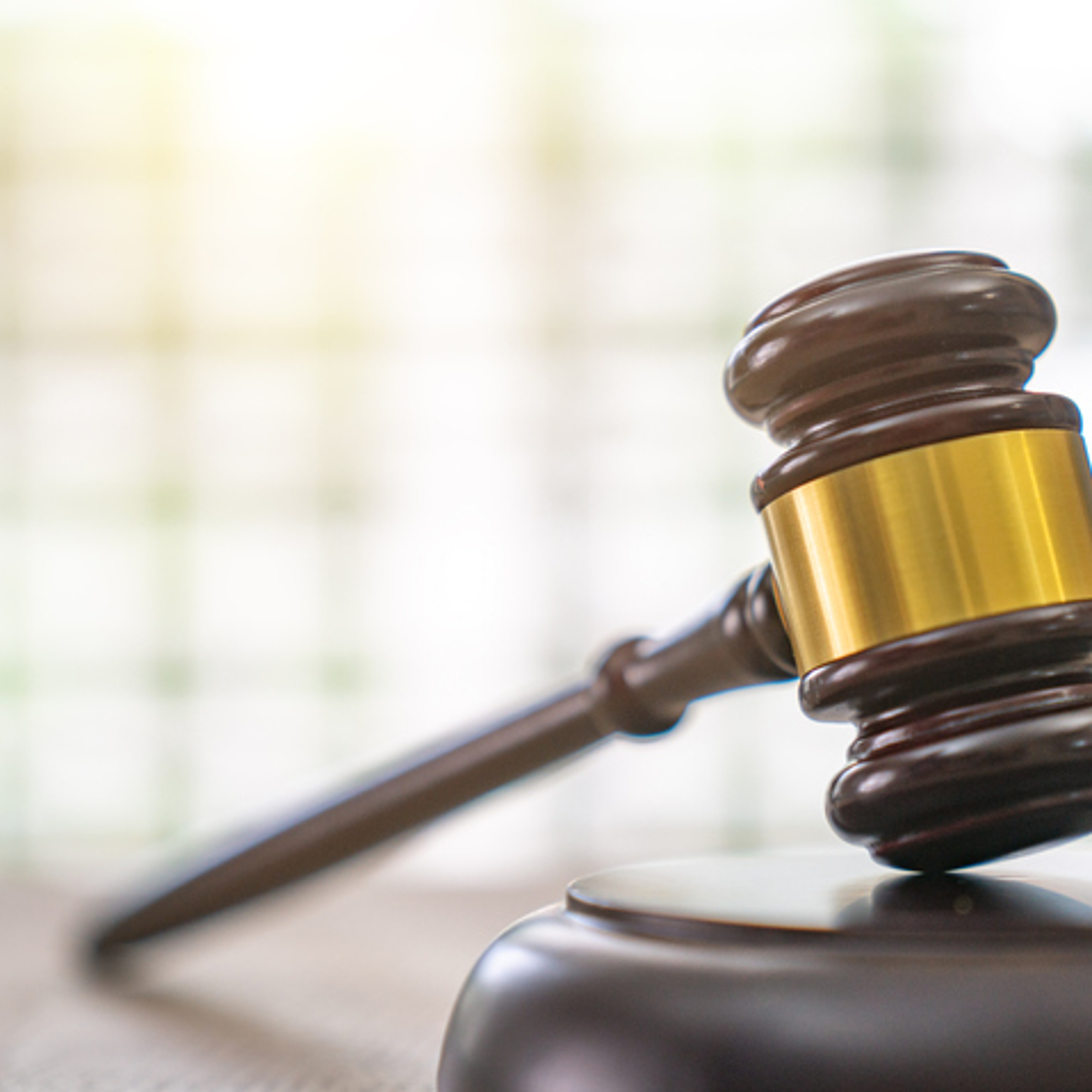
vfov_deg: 19.3
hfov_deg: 19.2
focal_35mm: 90
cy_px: 546
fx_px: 3212
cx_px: 739
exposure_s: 1/125
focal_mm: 70
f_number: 2.8
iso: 320
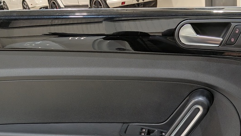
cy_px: 120
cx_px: 116
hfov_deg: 40.6
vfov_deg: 22.9
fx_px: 326
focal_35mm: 51
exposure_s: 1/100
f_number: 1.7
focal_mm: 4.53
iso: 108
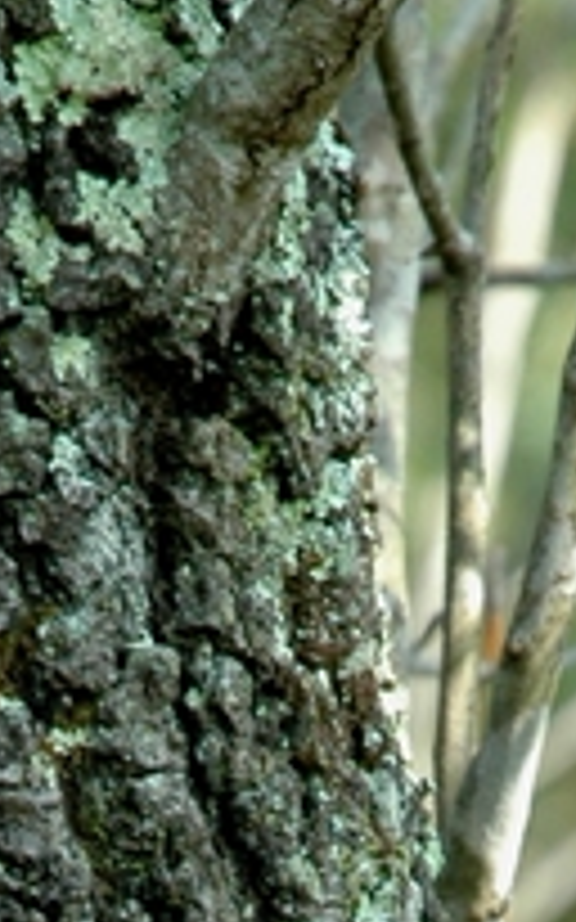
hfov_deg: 2.5
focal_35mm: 534
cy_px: 1687
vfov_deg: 3.9
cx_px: 63
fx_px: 13422
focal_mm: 70
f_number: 5
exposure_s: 1/125
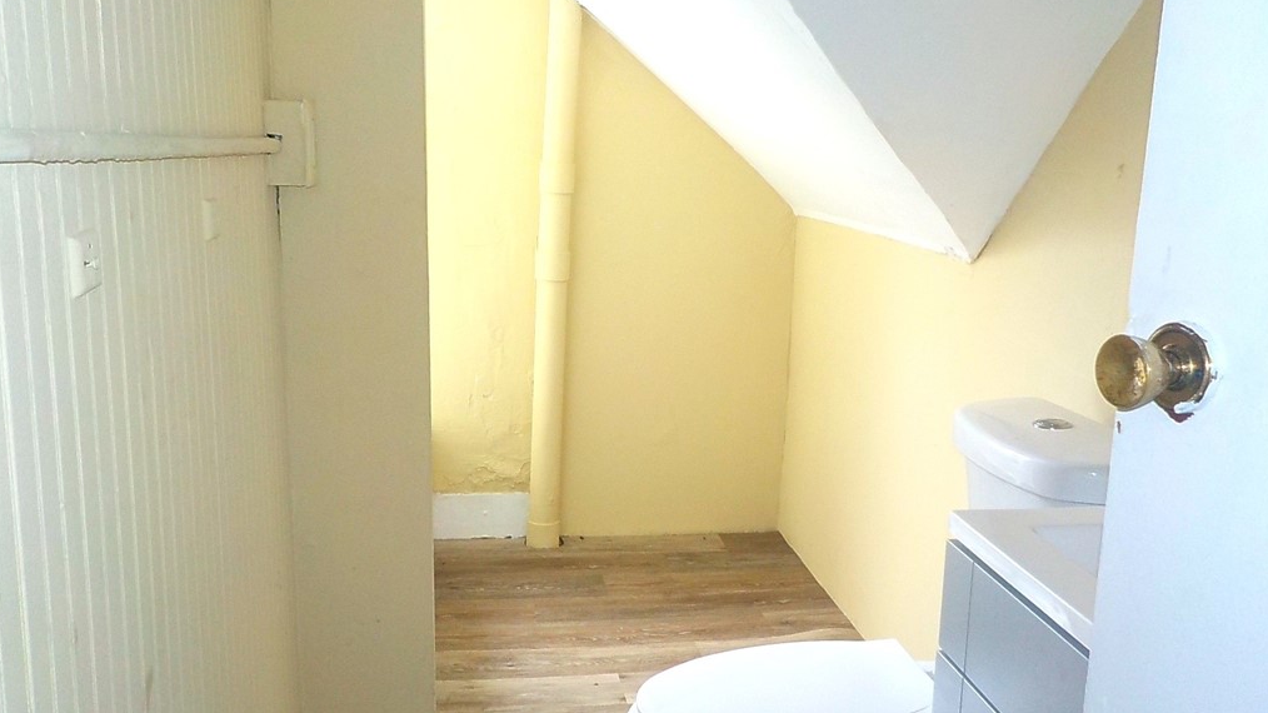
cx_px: 634
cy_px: 374
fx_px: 1109
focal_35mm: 33
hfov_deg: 59.5
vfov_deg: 35.6
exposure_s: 1/30
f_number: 3.3
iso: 200
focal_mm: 4.1
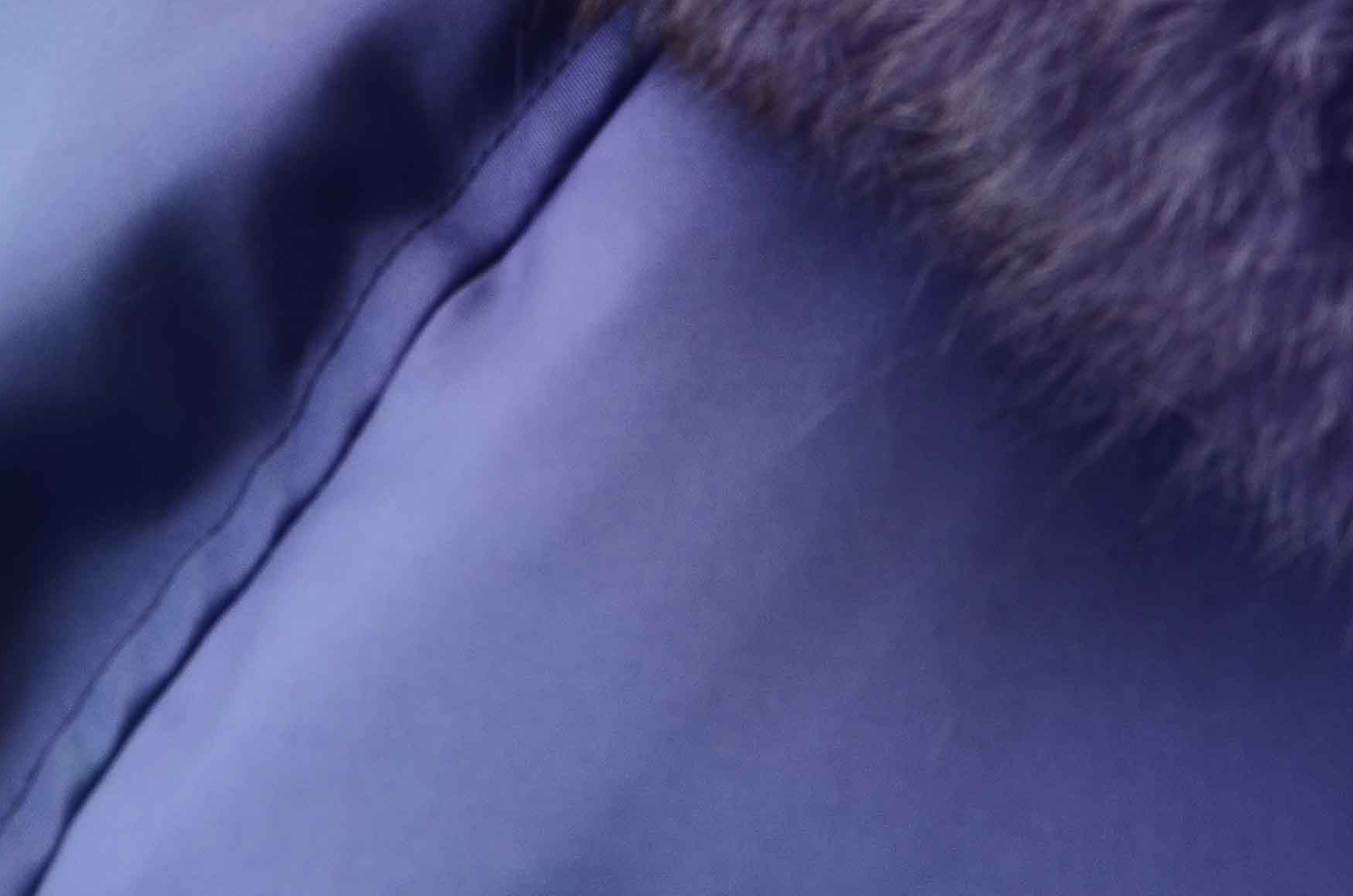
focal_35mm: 442
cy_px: -109
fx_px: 16594
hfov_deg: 4.7
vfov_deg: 3.1
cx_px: 649
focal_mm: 105
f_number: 8
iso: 160
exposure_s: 1/80
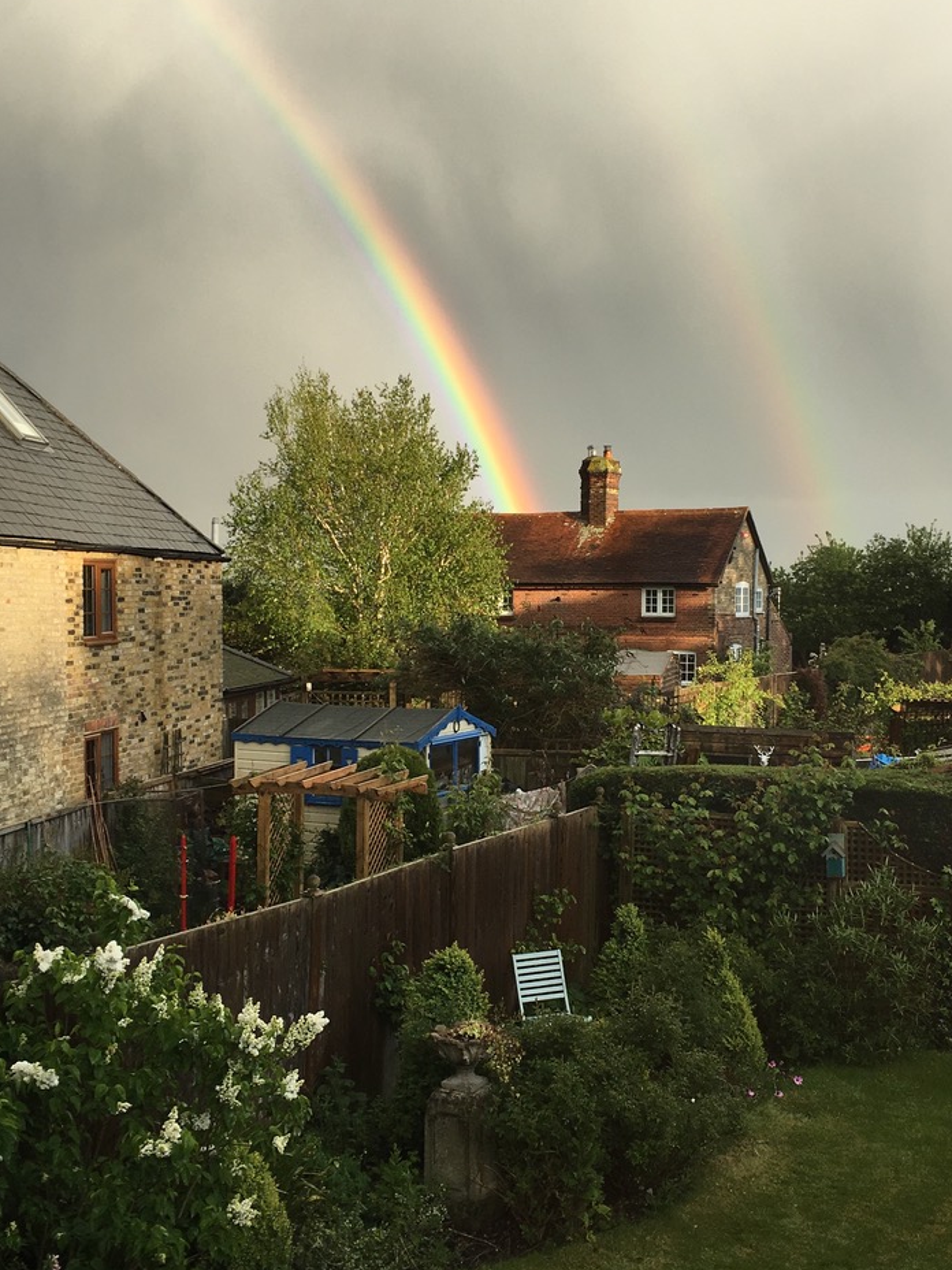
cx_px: 539
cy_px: 682
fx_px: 1467
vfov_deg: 46.8
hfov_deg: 35.9
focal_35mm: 40
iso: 25
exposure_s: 1/587
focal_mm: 4.15
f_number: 2.2
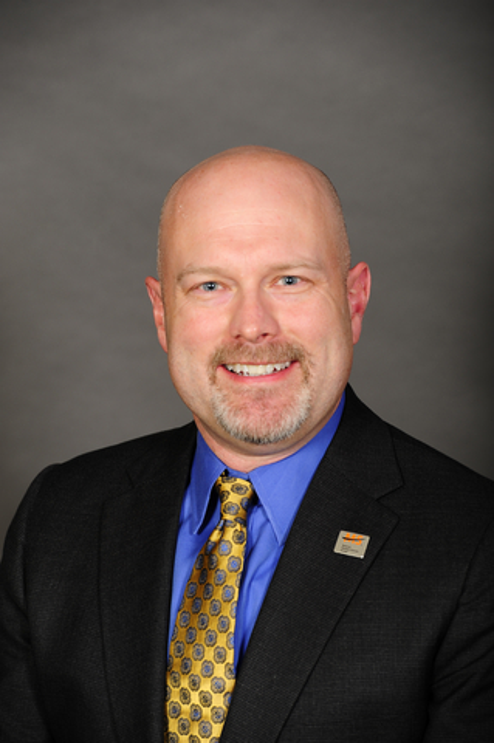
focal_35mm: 200
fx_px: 4125
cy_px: 372
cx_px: 247
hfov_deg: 6.9
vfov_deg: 10.3
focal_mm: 200
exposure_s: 1/250
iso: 200
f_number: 6.3
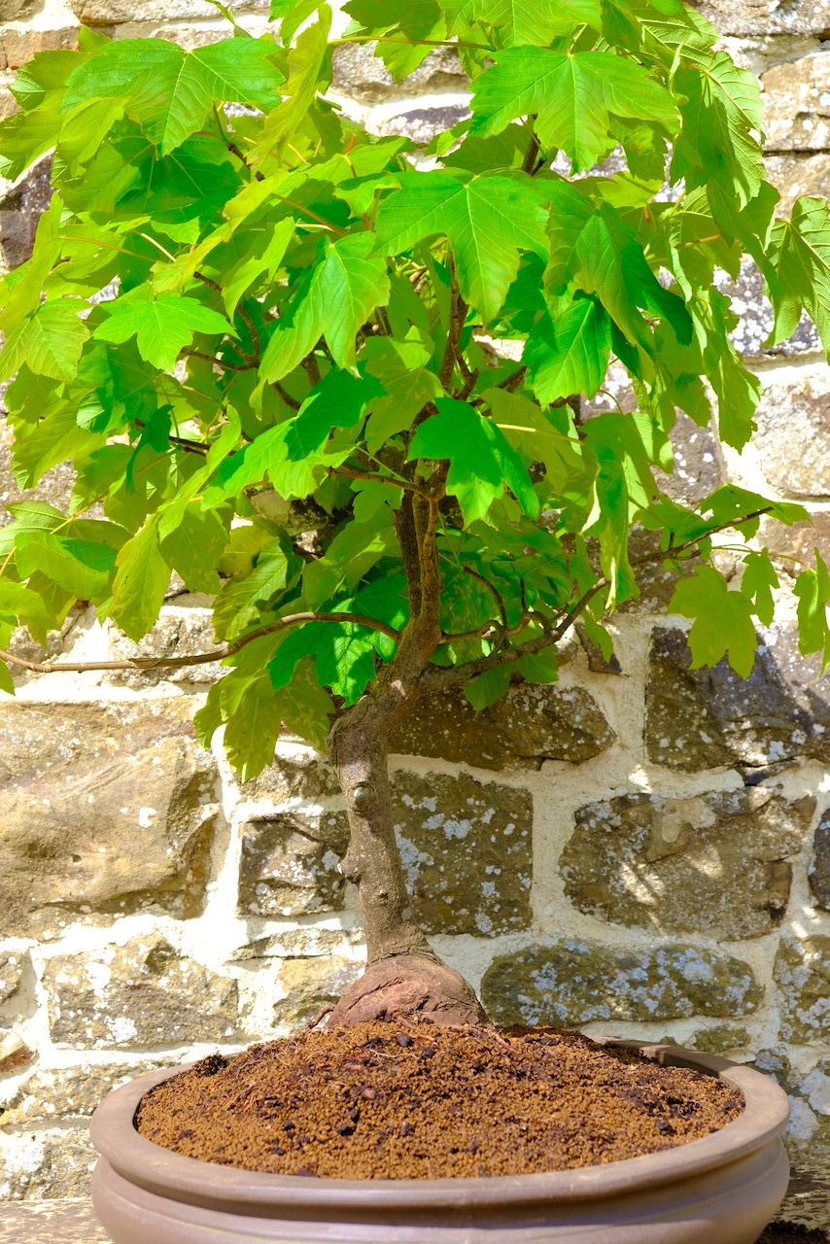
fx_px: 2108
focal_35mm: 61
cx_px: 415
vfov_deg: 32.9
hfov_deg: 22.3
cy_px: 622
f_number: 6.4
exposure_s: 1/500
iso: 800
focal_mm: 40.7
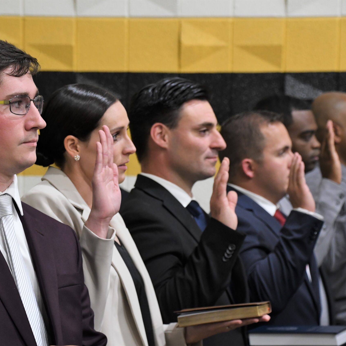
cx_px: 134
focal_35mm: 144
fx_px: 1624
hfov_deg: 12.2
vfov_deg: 12.2
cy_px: 173
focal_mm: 75
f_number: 5
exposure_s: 1/125
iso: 2000
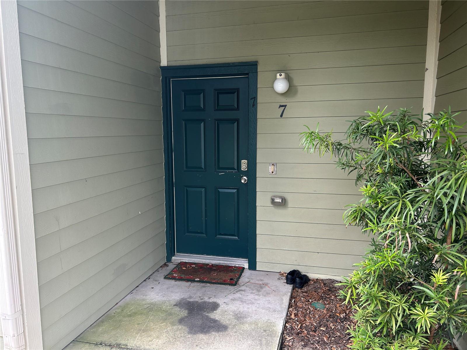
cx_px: 234
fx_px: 351
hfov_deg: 67.3
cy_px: 175
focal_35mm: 26
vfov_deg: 53.1
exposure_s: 1/121
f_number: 1.5
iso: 64
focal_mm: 5.7
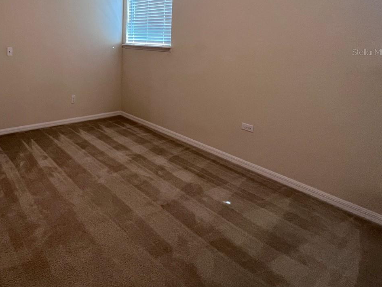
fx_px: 243
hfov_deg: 67.8
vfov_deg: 56.1
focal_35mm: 22
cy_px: 52
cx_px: 67
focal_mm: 1.57
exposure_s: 1/60
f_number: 1.8
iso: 200
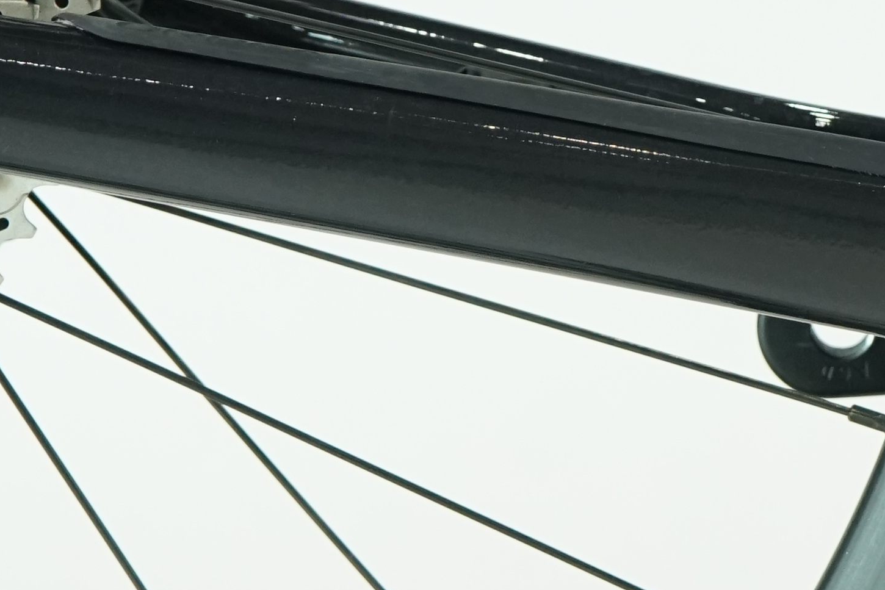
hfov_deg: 8.5
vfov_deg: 5.7
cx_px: 851
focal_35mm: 240
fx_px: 5900
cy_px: 380
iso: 1600
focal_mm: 58
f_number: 5
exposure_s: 1/200
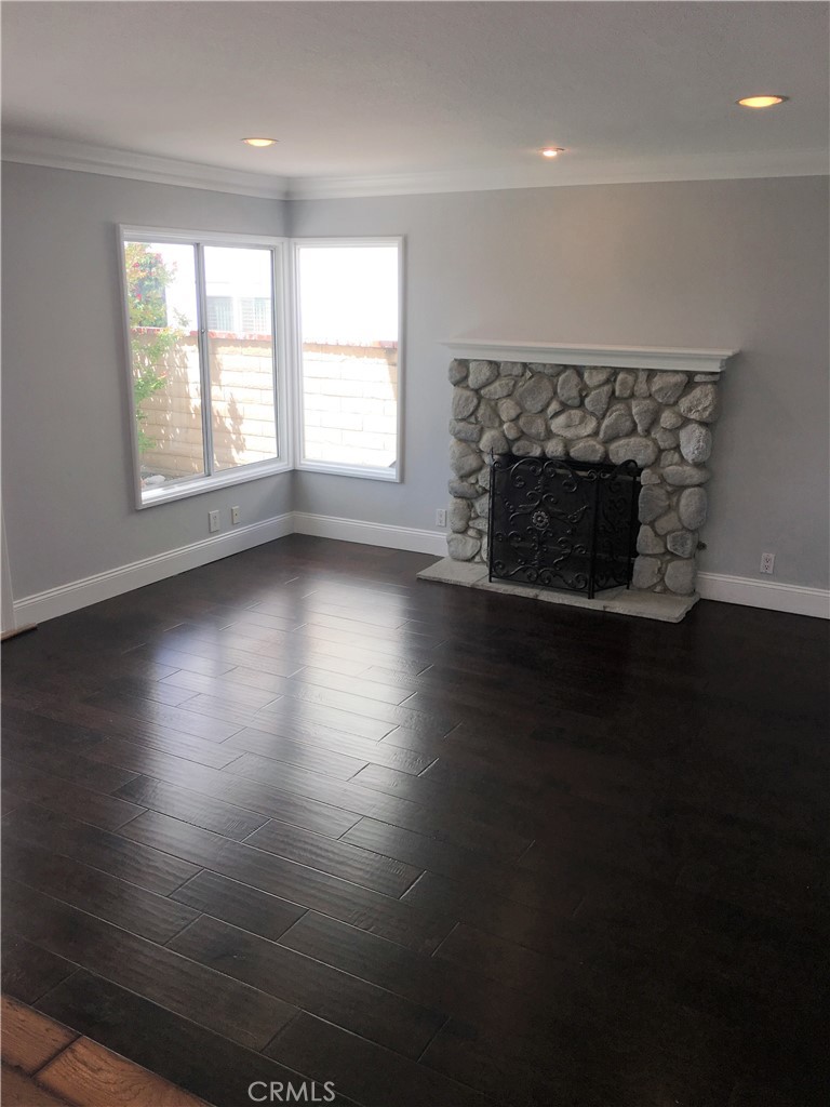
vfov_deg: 61.7
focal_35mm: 29
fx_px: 927
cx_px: 415
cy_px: 554
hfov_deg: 48.2
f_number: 2.2
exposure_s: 1/181
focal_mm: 4.15
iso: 25
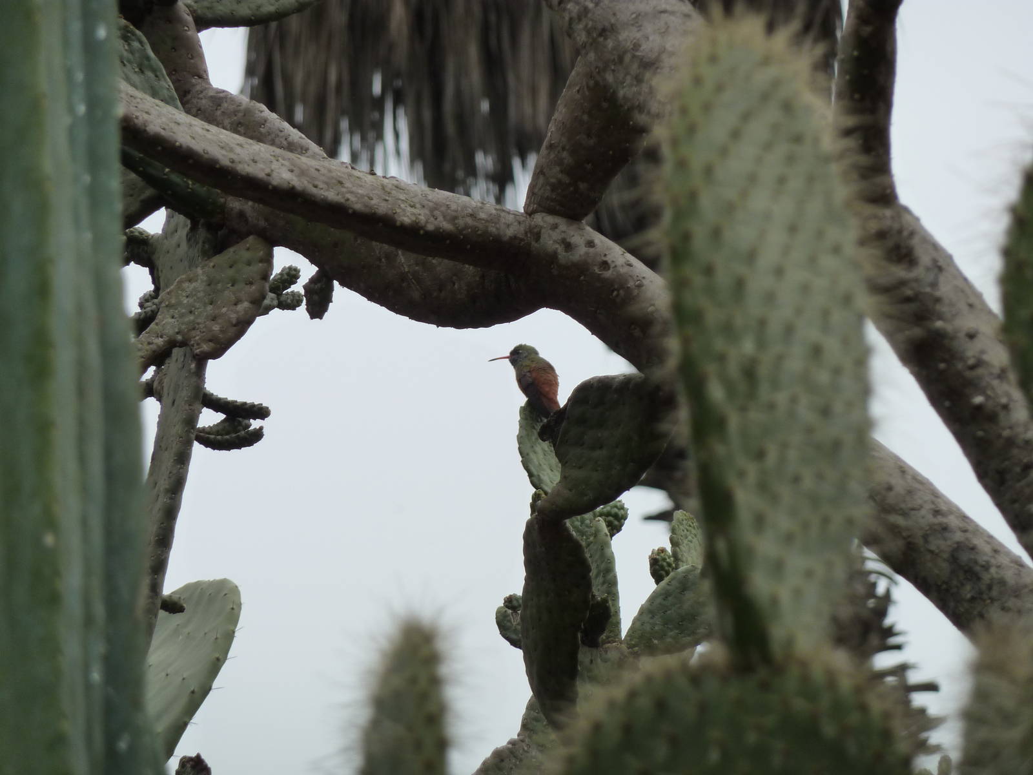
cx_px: 516
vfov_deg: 5.0
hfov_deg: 6.6
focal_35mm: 300
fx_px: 8953
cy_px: 388
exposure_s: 1/320
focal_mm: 49.2
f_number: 4.9
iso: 125
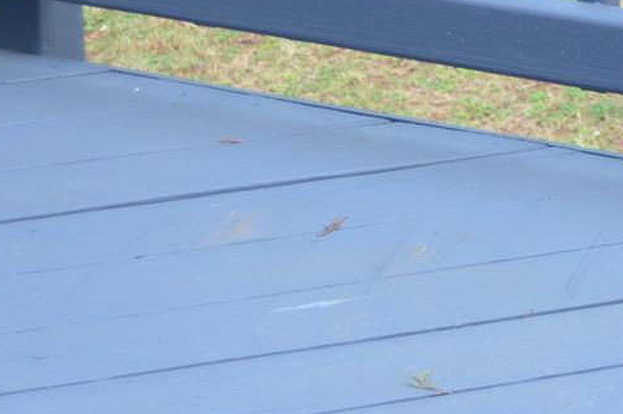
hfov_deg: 10.1
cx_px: 969
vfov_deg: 6.8
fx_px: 3390
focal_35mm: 196
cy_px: -413
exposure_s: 1/100
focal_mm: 31
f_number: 5
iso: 400
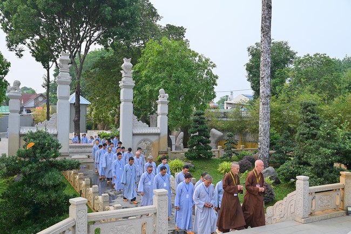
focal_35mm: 32
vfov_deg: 41.1
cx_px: 176
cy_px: 117
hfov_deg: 58.7
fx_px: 312
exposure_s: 1/200
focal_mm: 32
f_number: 6.3
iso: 125
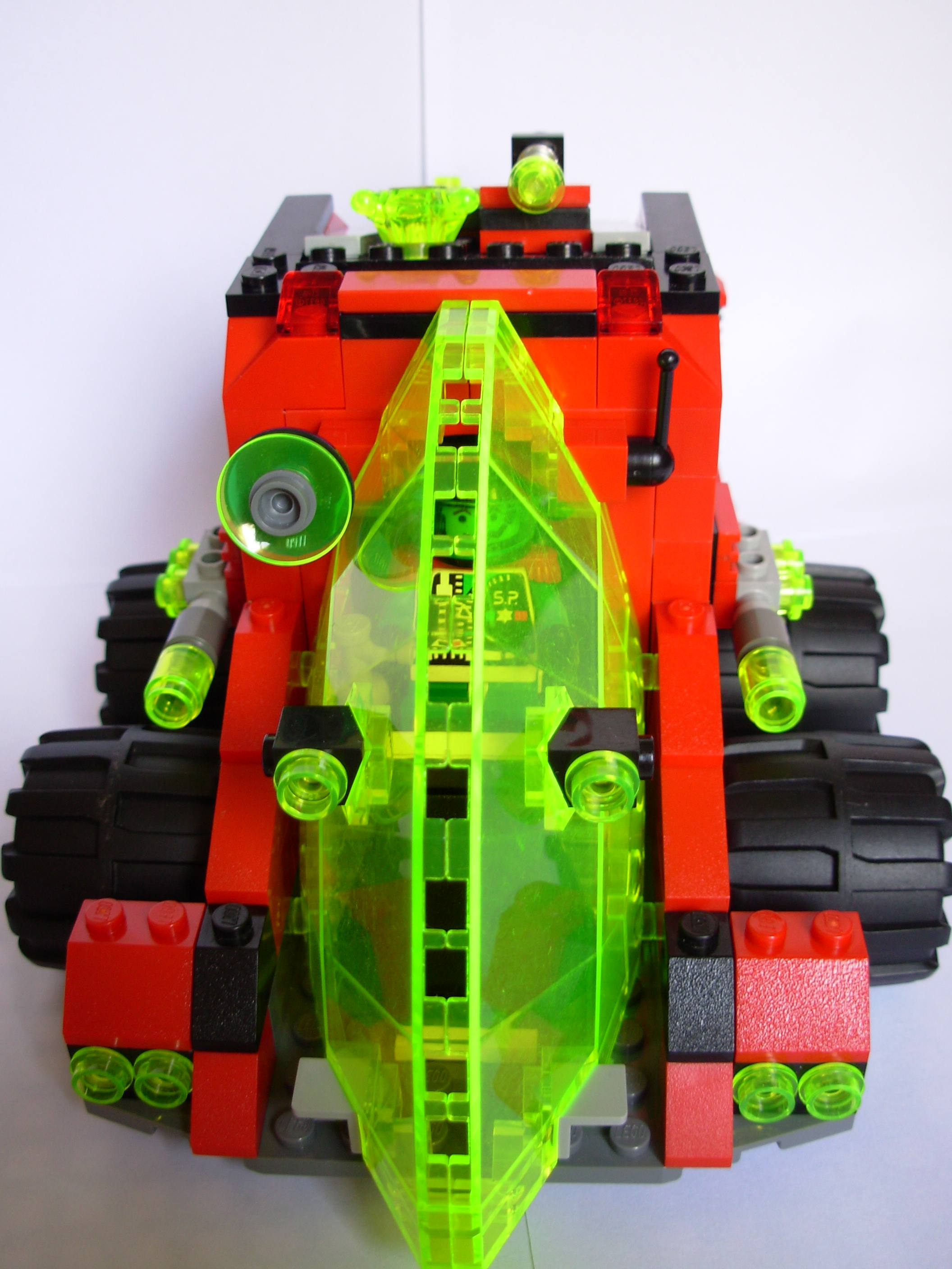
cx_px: 476
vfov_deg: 49.0
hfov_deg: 37.7
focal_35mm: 38
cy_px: 634
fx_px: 1393
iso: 50
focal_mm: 6.3
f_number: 2.9
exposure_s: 1/19
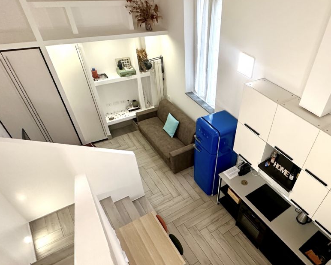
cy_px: 156
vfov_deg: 60.5
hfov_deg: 70.1
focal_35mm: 23
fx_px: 225
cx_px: 226
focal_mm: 2.22
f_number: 2.2
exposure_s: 1/100
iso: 250
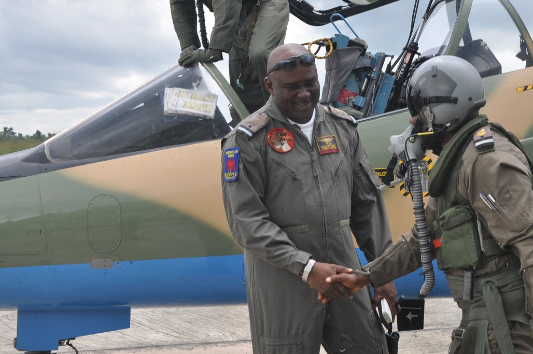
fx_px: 902
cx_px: 339
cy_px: 178
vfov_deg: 22.2
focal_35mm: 61
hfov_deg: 32.7
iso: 400
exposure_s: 1/350
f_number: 9.5
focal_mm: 26
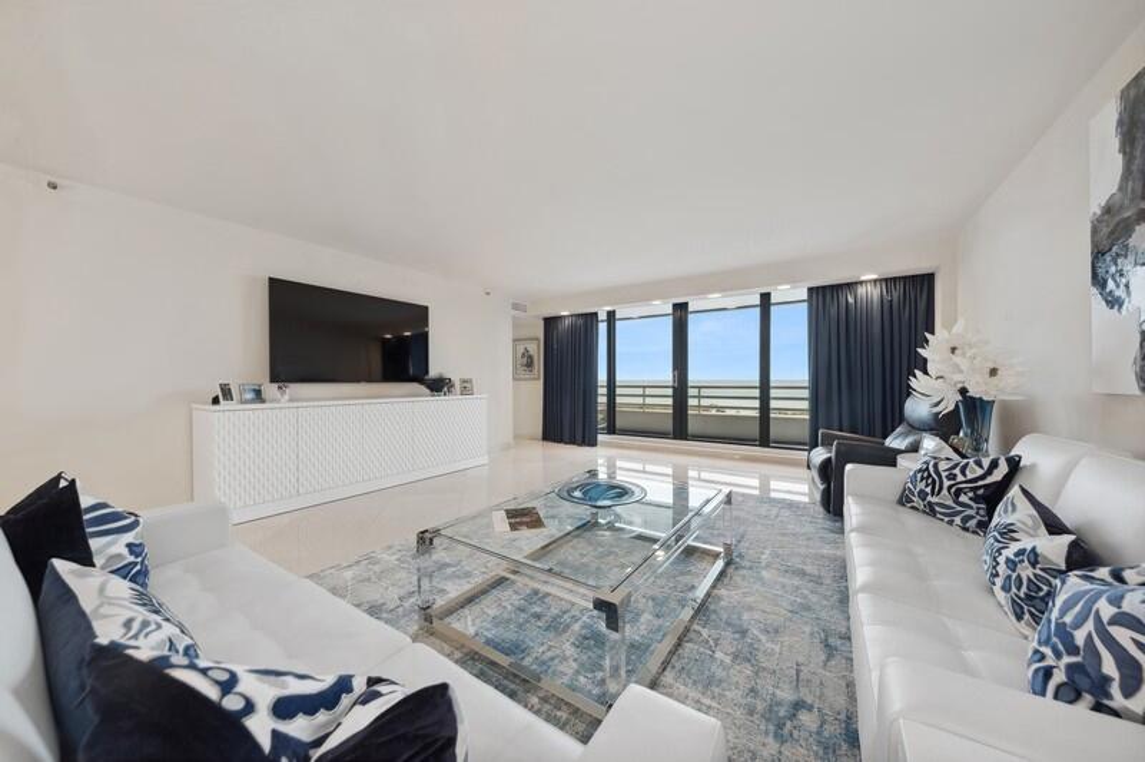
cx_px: 572
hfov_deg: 112.7
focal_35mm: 12
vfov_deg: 89.9
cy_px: 381
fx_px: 381
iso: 100
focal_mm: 12
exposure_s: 1/8
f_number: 8
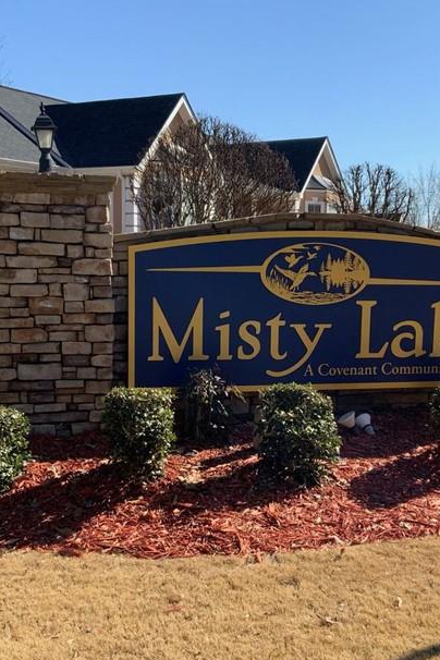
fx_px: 935
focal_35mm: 51
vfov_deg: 38.8
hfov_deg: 26.4
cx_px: 259
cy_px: 379
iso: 16
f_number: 1.8
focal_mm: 3
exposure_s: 1/1250
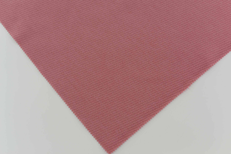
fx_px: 321
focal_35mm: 50
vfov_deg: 27.0
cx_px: 116
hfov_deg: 39.6
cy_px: 77
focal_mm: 50
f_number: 3.5
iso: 100
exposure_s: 1/250
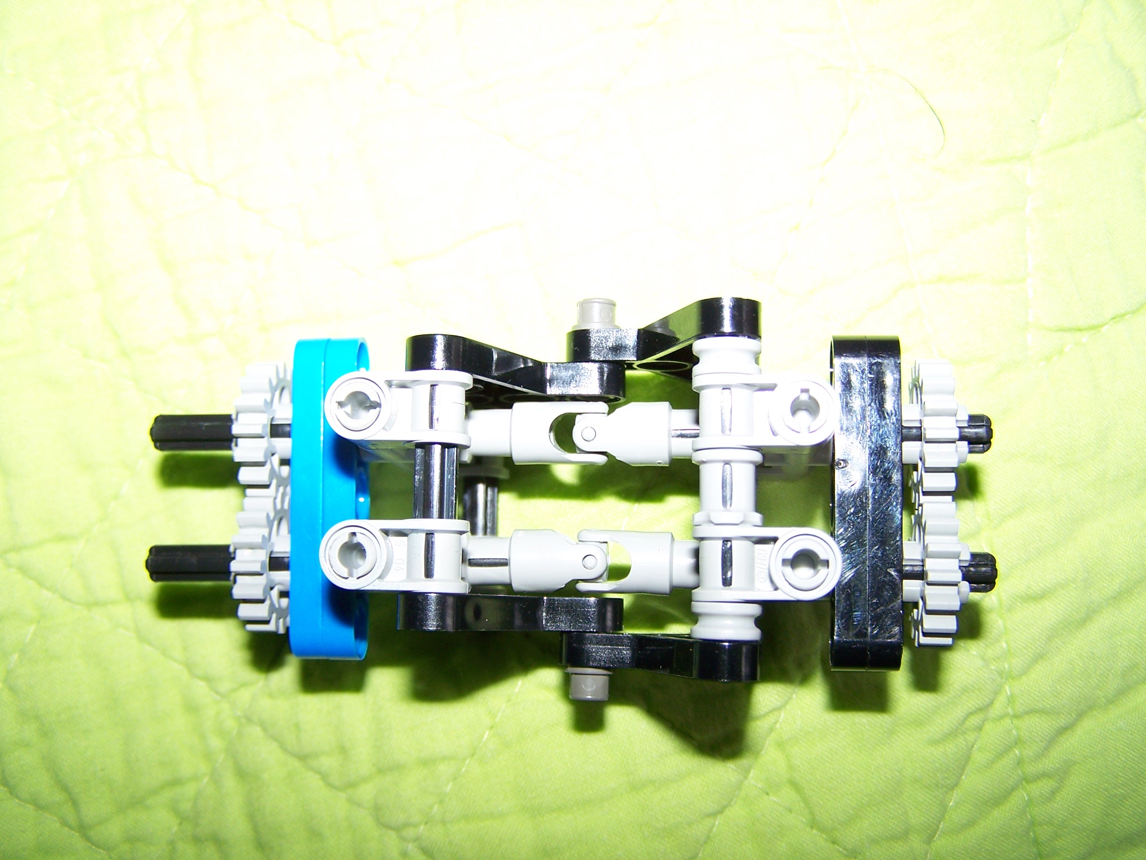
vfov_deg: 37.7
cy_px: 430
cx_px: 573
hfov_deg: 49.0
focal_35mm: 38
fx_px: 1258
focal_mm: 6.3
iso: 80
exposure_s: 1/60
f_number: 2.8
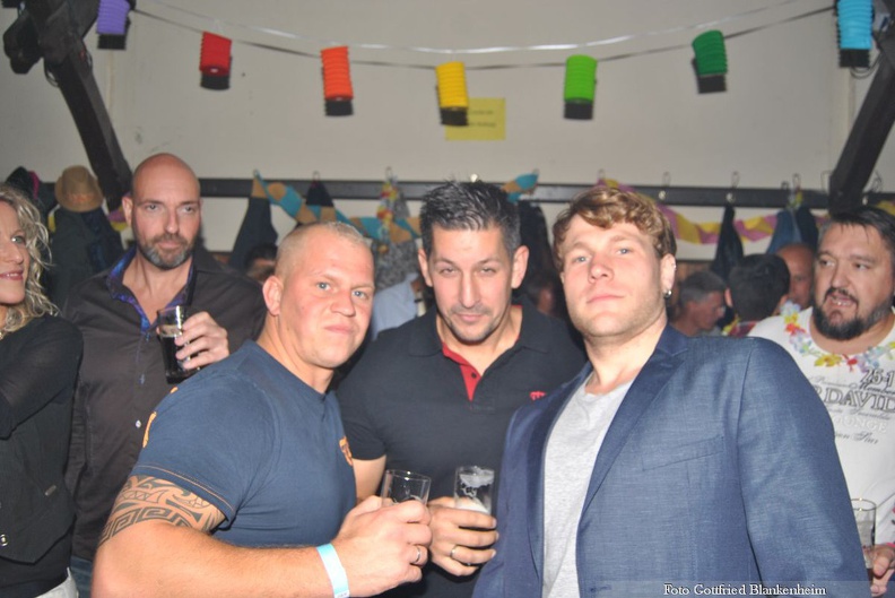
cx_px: 448
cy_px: 299
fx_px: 821
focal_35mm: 33
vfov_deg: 40.0
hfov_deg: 57.2
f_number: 4
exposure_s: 1/60
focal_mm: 22
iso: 200
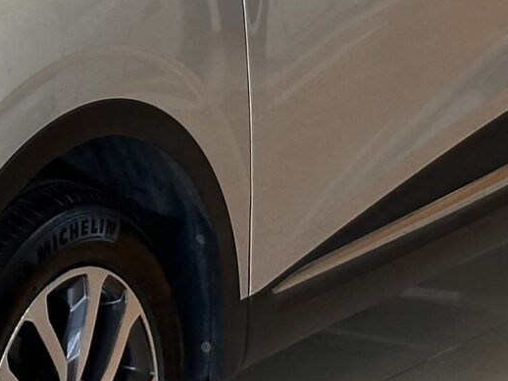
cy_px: -49
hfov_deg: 8.3
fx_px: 3480
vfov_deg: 6.2
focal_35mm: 237
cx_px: -114
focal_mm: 6.86
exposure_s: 1/341
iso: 64
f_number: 1.78
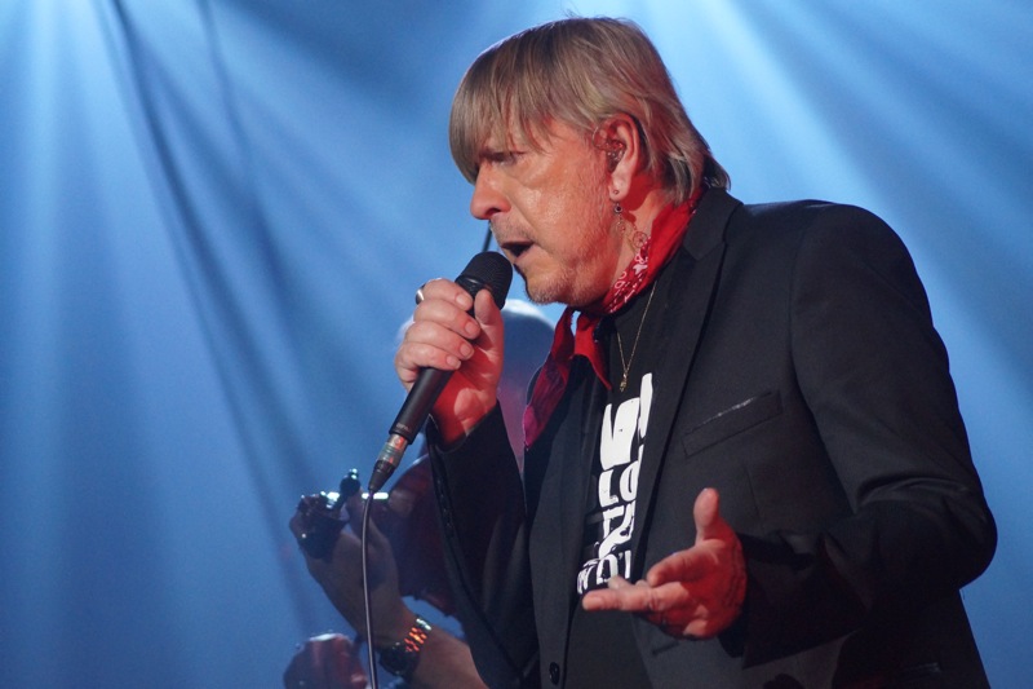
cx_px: 516
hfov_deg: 10.2
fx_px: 5809
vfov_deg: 6.8
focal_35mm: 202
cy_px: 344
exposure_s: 1/250
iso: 2000
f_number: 4.5
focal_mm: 135
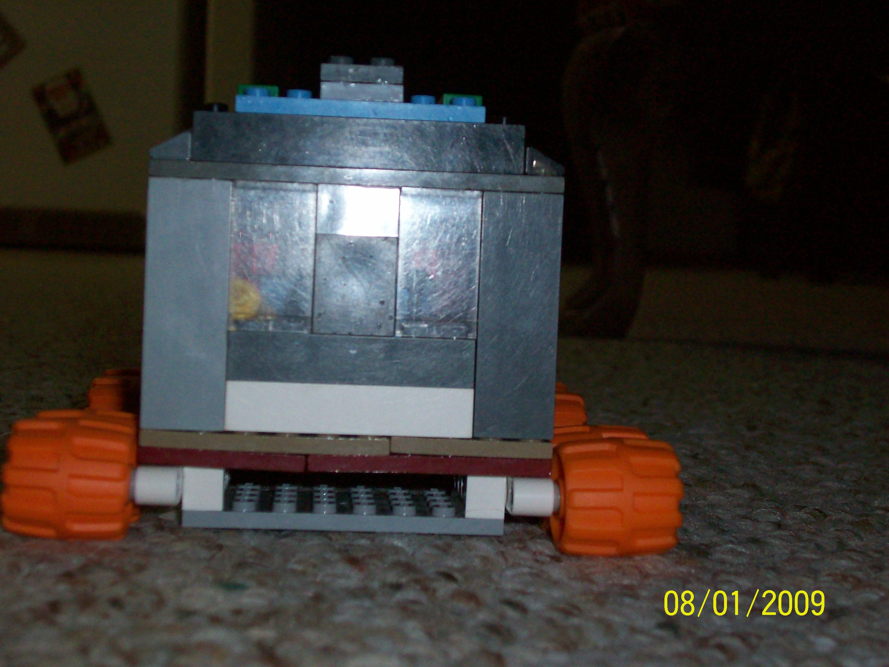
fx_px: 1644
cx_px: 444
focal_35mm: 64
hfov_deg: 30.3
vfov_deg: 22.9
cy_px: 334
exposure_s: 1/90.6
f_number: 3.8
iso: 160
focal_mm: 10.7
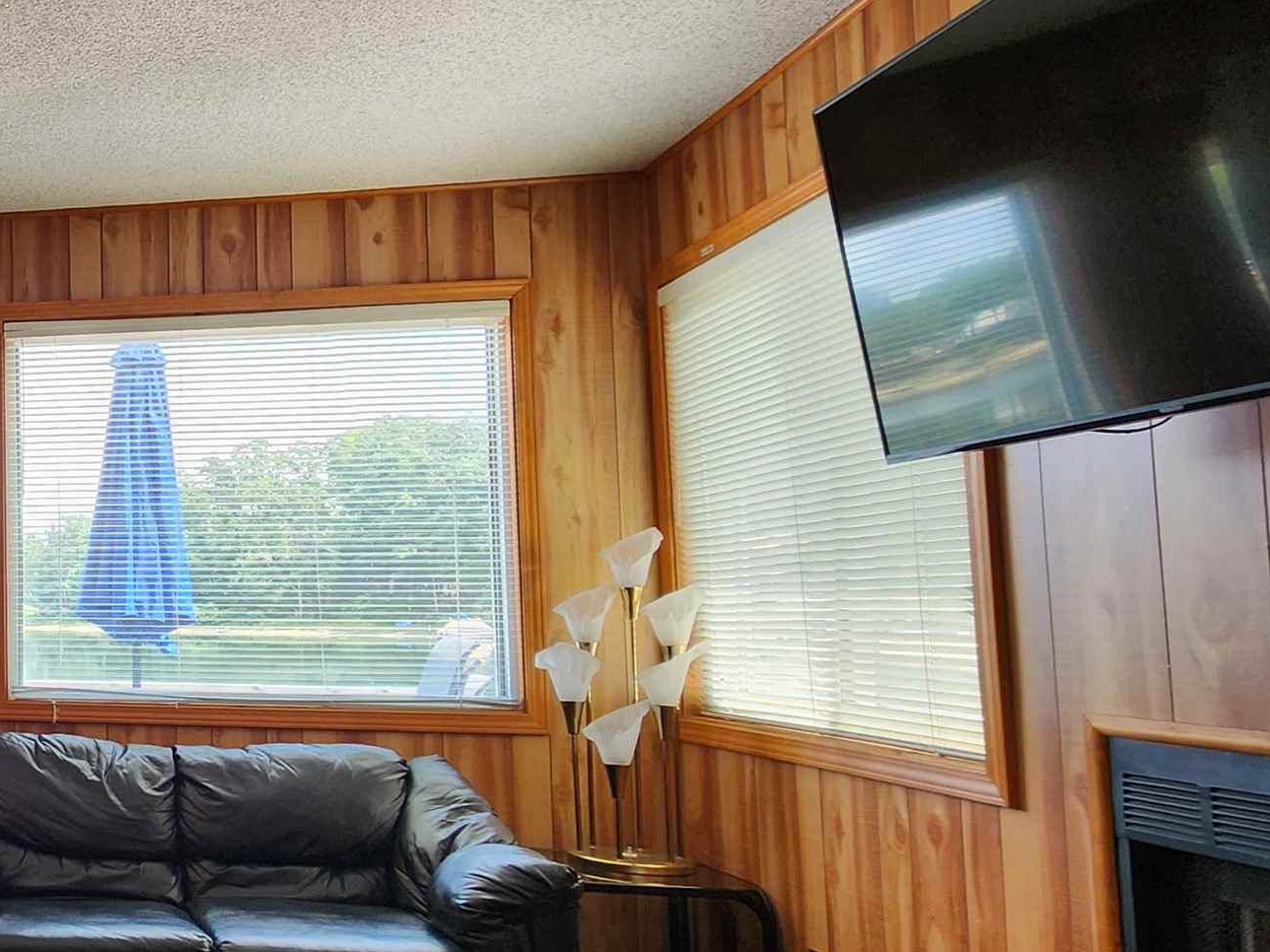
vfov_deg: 45.4
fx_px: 1137
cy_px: 519
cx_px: -216
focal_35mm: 31
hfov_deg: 41.8
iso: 50
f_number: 2.2
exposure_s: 1/60
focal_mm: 2.2
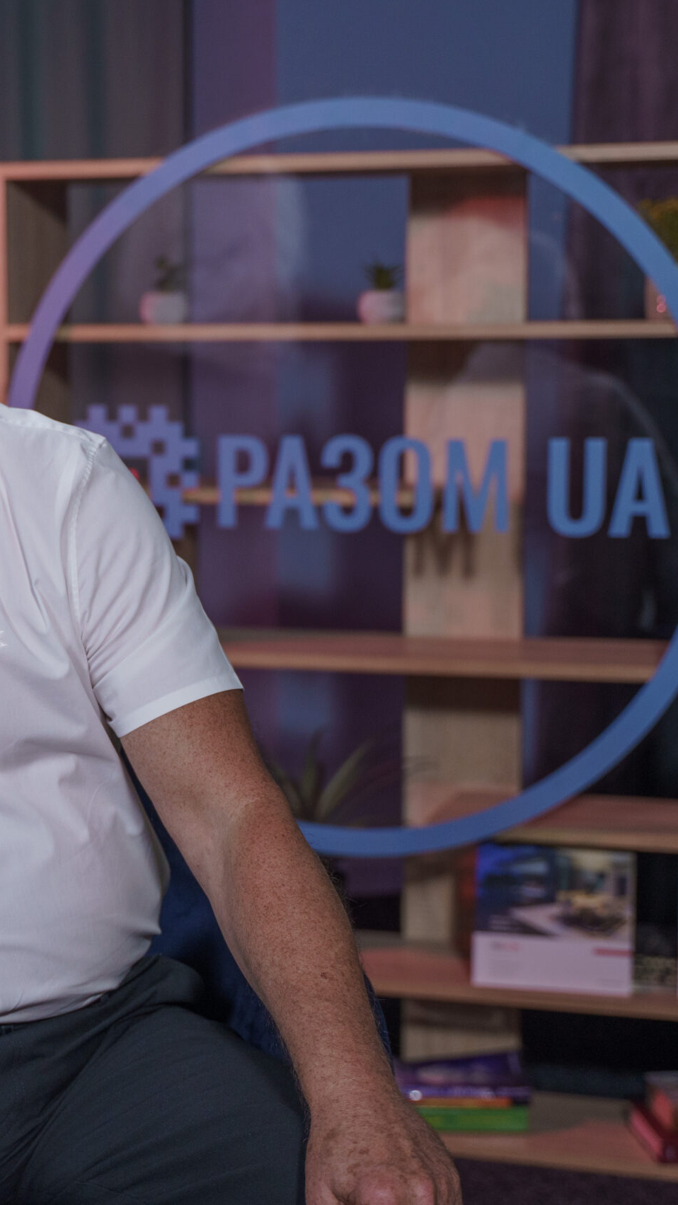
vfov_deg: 28.6
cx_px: 115
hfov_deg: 16.2
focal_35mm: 74
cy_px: 603
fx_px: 2365
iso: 1000
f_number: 2.8
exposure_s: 1/125
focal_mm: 47
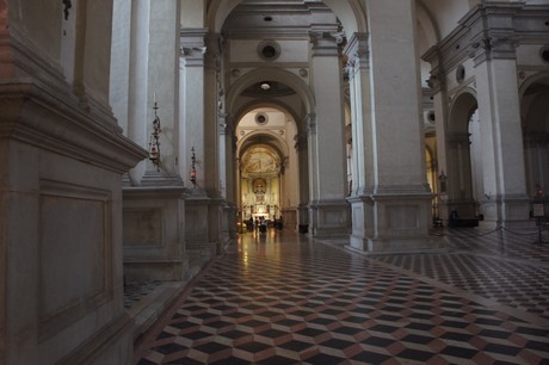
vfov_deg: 47.9
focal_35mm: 27
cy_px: 182
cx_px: 274
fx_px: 411
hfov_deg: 67.4
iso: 4000
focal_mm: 18
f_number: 3.5
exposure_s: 1/30
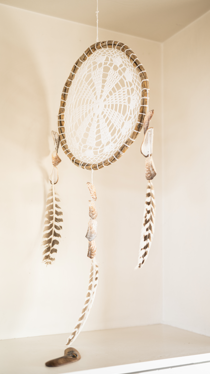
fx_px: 416
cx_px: 112
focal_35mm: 42
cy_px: 177
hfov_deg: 28.3
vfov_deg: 48.3
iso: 100
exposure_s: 1/160
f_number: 1.6
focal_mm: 35
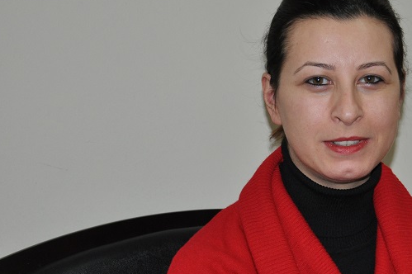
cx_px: 352
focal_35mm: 98
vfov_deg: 13.9
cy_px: 170
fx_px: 1121
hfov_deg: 20.5
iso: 800
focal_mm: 38
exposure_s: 1/60
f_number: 4.5
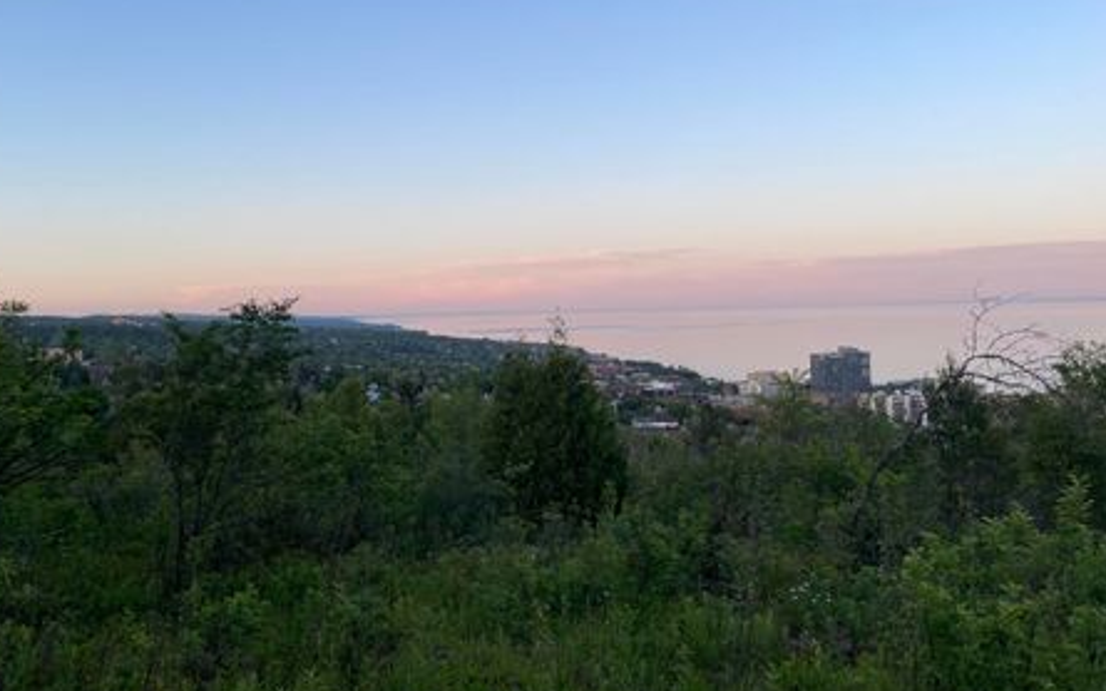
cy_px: 314
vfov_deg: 40.5
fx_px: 934
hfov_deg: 61.1
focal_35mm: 31
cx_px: 505
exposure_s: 1/383
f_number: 1.6
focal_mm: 4.2
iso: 32
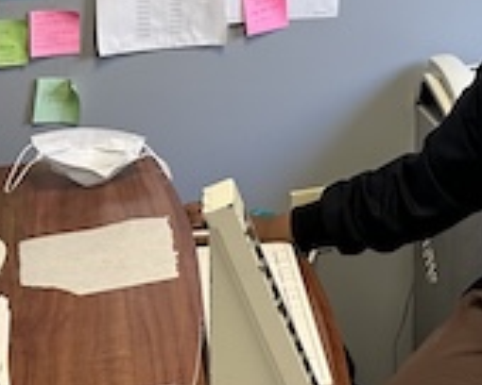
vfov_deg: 16.3
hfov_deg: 19.2
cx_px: 714
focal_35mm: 88
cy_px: -147
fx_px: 1255
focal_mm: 6.86
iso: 125
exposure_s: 1/60
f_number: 1.78
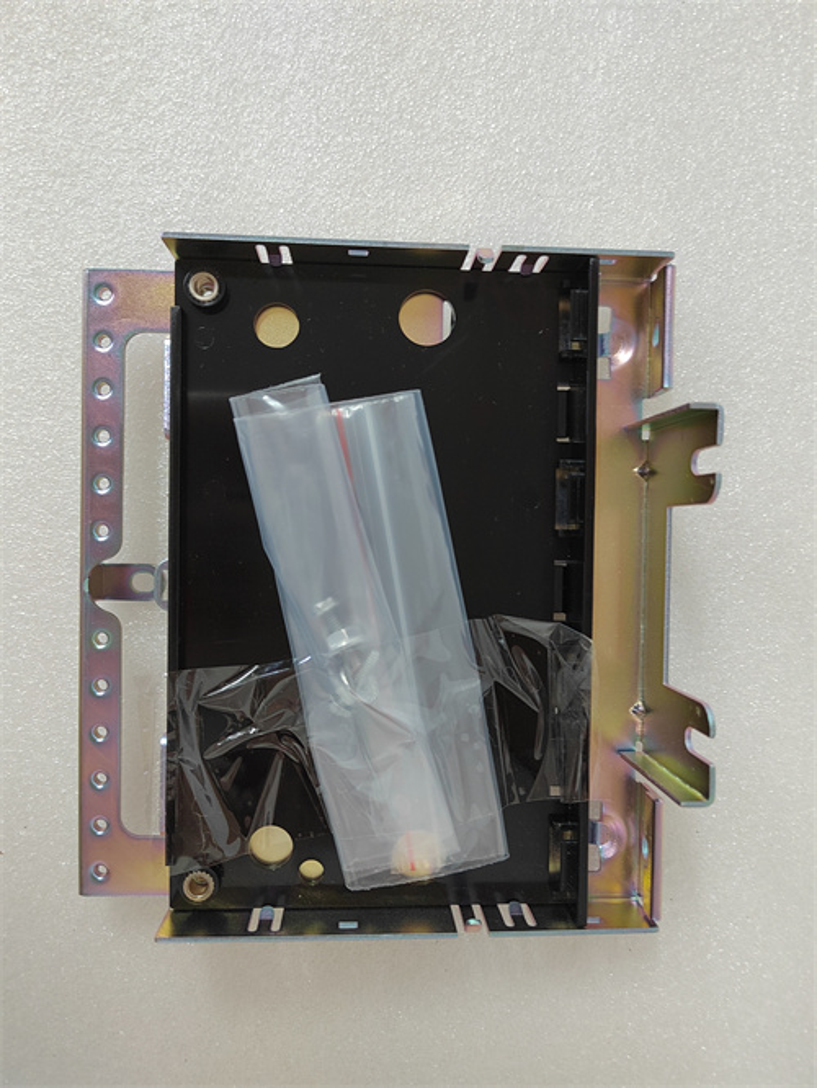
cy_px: 544
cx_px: 408
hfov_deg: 58.9
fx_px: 723
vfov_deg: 73.9
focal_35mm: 23
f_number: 1.9
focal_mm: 5.52
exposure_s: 1/60
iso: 1513
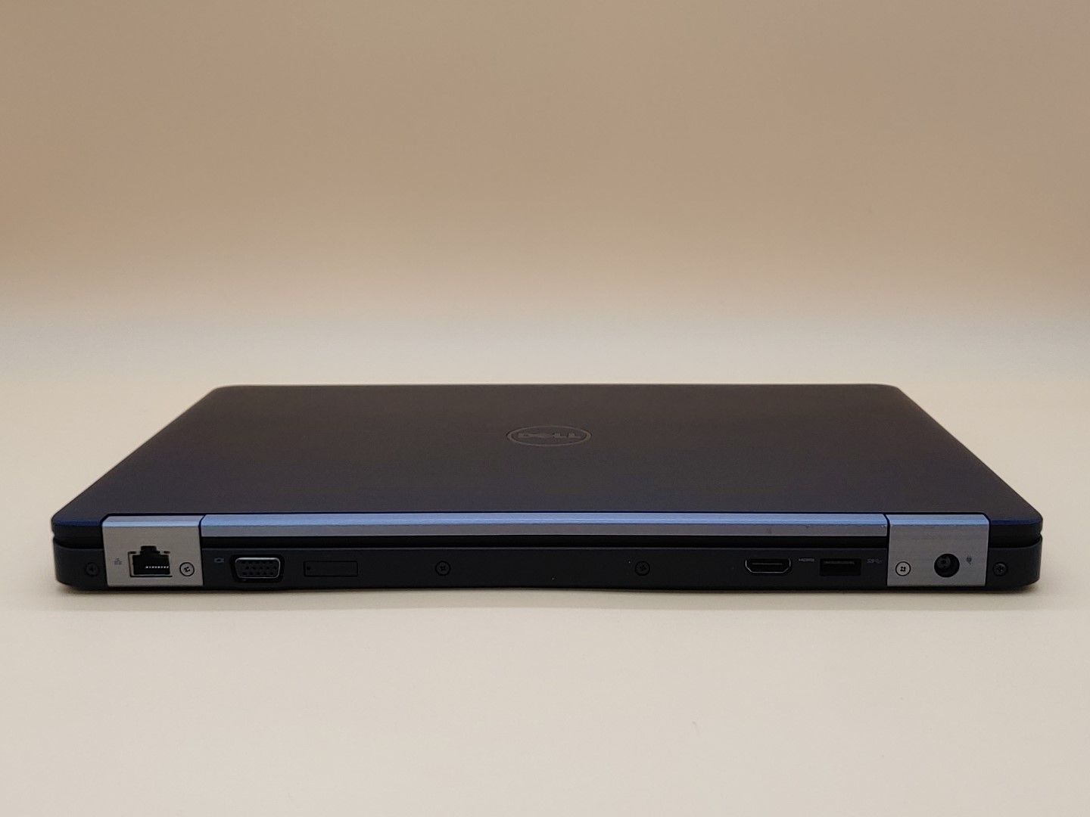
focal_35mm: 41
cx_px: 545
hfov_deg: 45.8
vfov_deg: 35.1
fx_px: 1291
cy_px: 408
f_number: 1.8
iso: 50
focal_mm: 4.36
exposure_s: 1/123
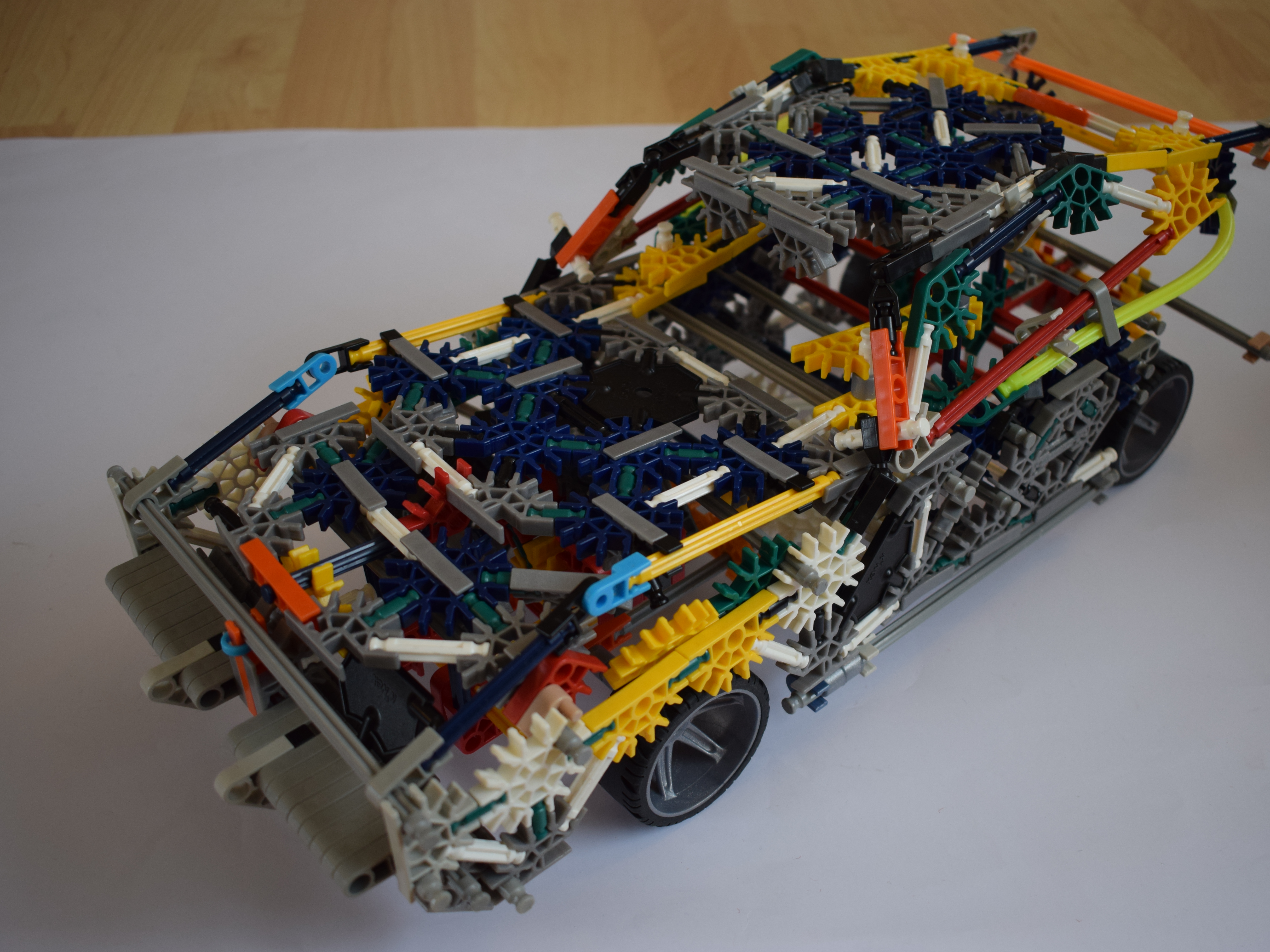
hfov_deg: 49.4
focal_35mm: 38
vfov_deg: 38.1
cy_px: 478
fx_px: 1377
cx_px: 697
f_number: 4
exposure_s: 1/60
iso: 450
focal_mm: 23
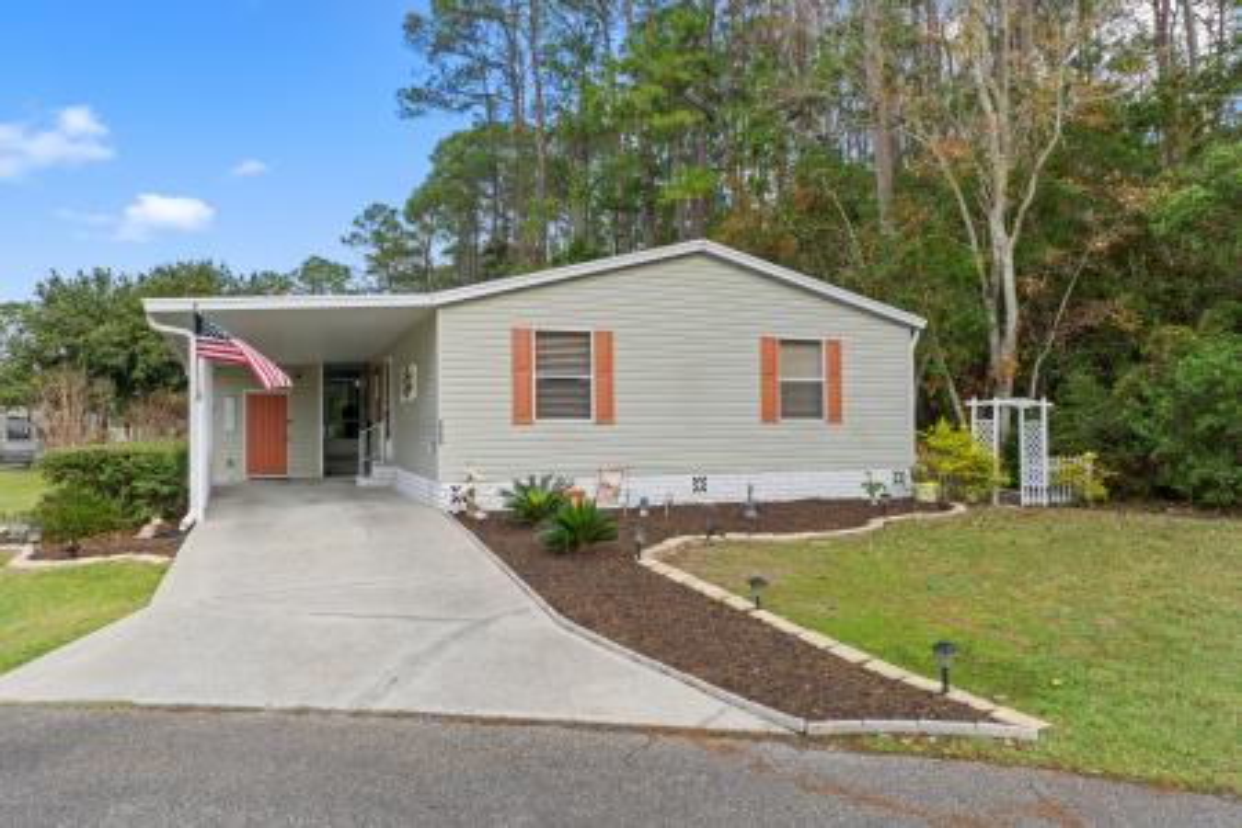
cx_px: 621
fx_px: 776
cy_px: 414
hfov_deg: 77.3
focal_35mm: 22
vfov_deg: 56.1
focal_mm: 15
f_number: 8
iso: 320
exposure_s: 1/250
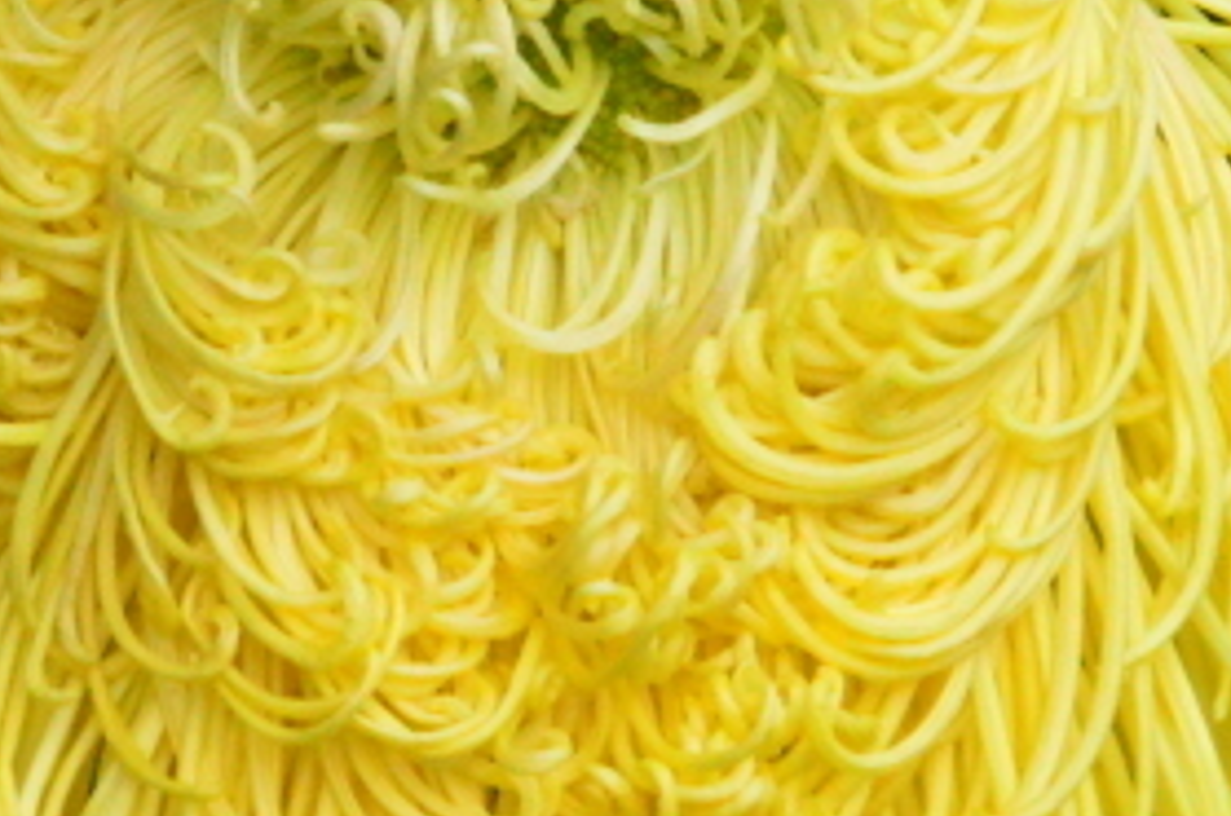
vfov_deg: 2.5
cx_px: 812
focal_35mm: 551
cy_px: 664
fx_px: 18809
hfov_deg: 3.7
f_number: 20
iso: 6400
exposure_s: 1/200
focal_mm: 100
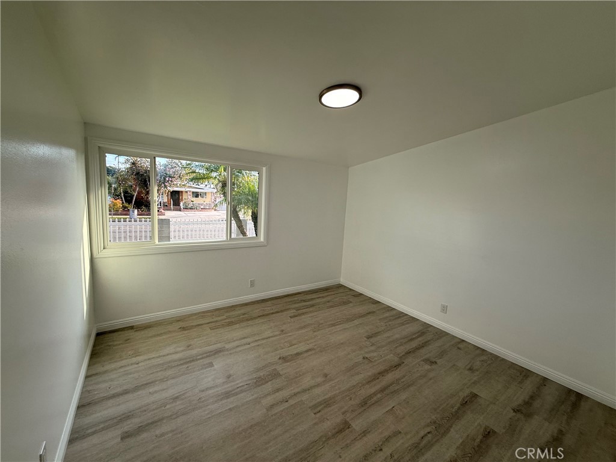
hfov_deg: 102.1
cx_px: 308
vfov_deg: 85.7
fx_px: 249
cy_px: 231
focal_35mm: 14
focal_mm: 2.22
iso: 50
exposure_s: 1/120
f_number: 2.2
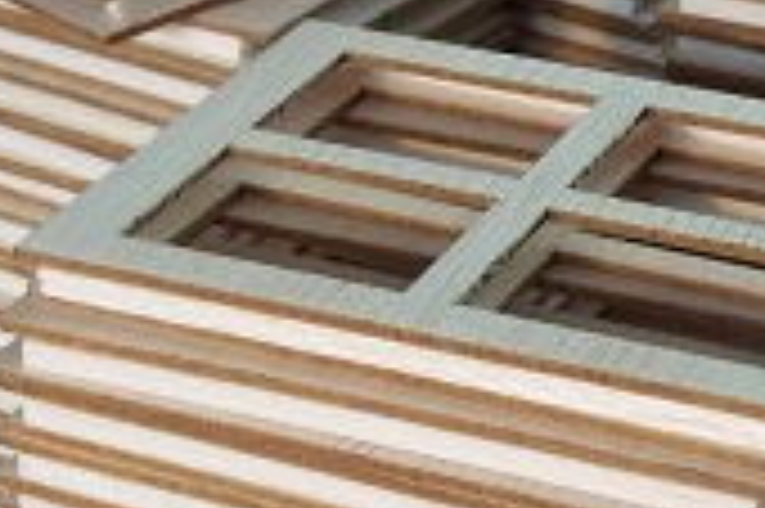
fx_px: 2675
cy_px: 510
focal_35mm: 126
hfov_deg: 16.3
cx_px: 454
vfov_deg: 10.8
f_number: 2.9
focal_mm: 5.7
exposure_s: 1/13
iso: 160
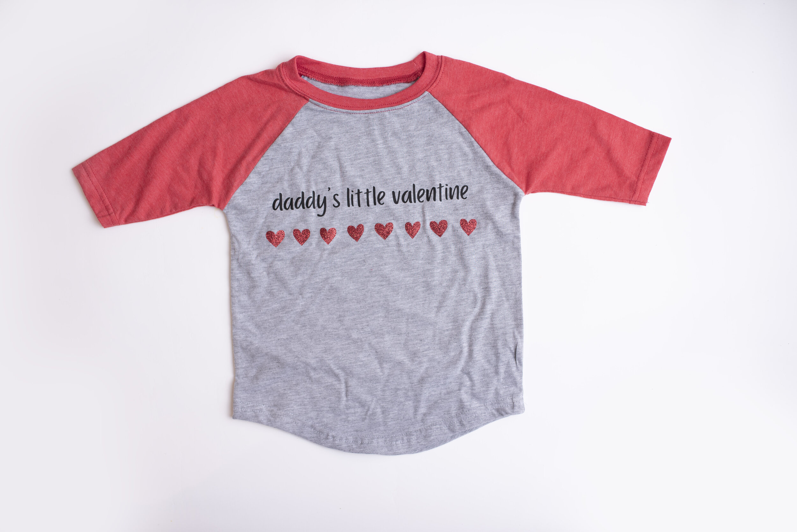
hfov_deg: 54.4
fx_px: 775
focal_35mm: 35
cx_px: 398
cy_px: 266
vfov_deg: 37.9
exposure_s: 1/160
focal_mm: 35
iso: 200
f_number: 2.5
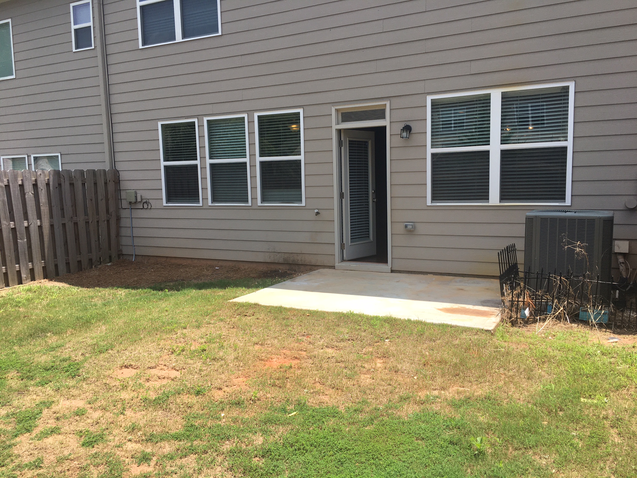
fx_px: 534
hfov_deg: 61.7
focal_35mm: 29
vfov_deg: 48.2
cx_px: 318
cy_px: 239
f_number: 2.2
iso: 25
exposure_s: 1/855
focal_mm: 4.15
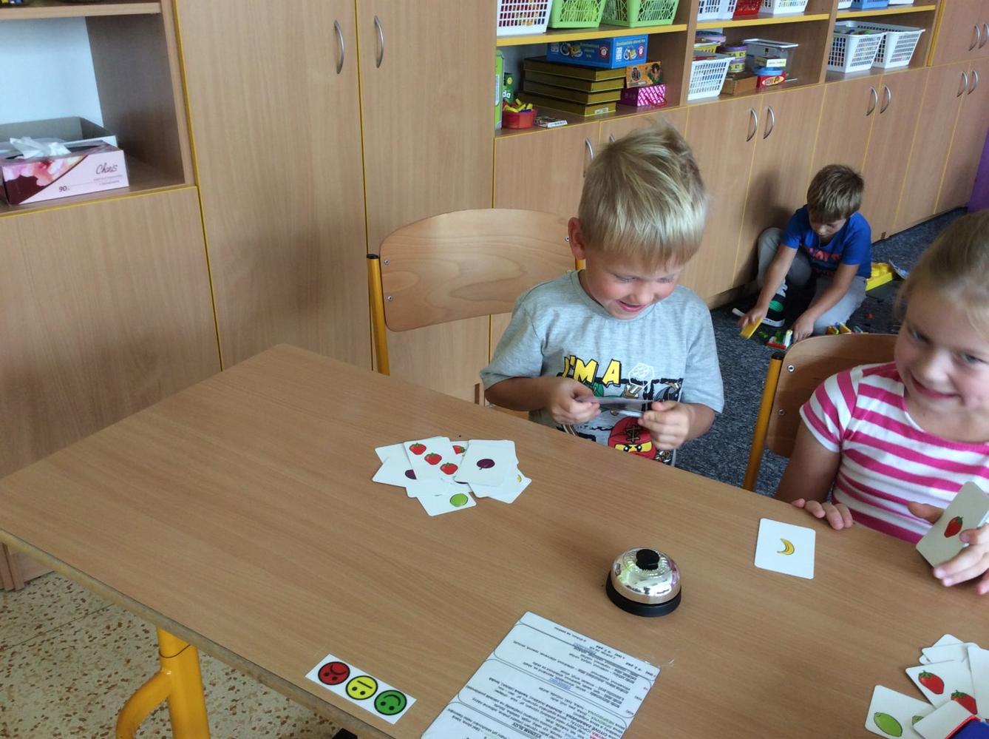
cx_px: 494
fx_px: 913
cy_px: 370
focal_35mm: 32
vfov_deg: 44.0
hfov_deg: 56.9
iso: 40
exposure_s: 1/25
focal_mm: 3.3
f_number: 2.4
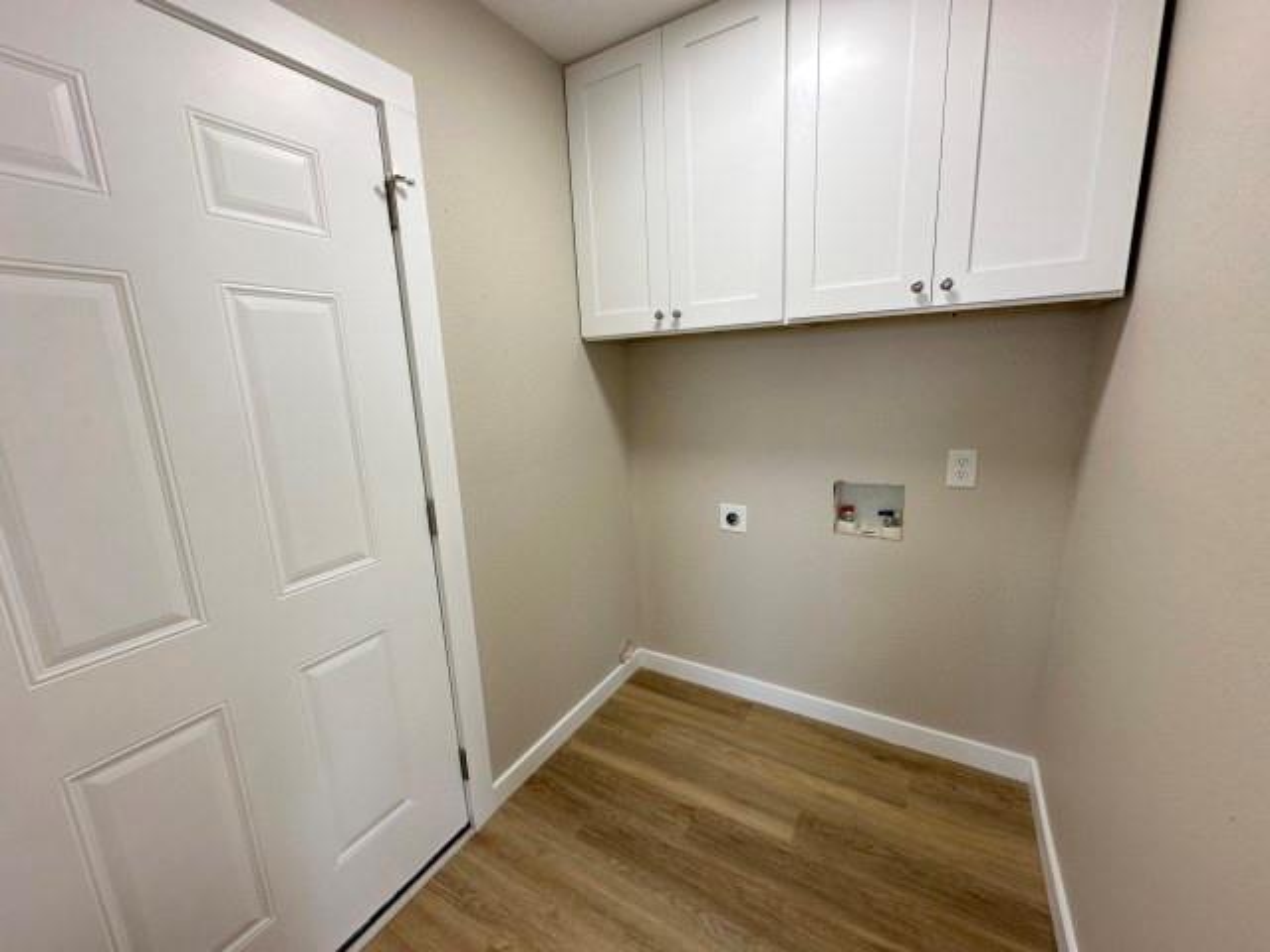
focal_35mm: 14
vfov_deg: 85.7
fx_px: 514
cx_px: 635
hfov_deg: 102.1
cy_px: 476
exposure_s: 1/120
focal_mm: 2.22
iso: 125
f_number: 2.2
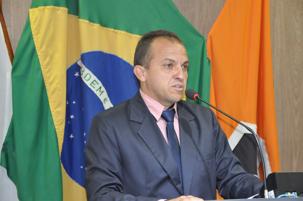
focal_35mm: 120
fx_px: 1009
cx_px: 152
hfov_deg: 17.1
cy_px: 100
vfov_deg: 11.4
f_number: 5.3
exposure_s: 1/60
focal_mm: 80
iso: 2000
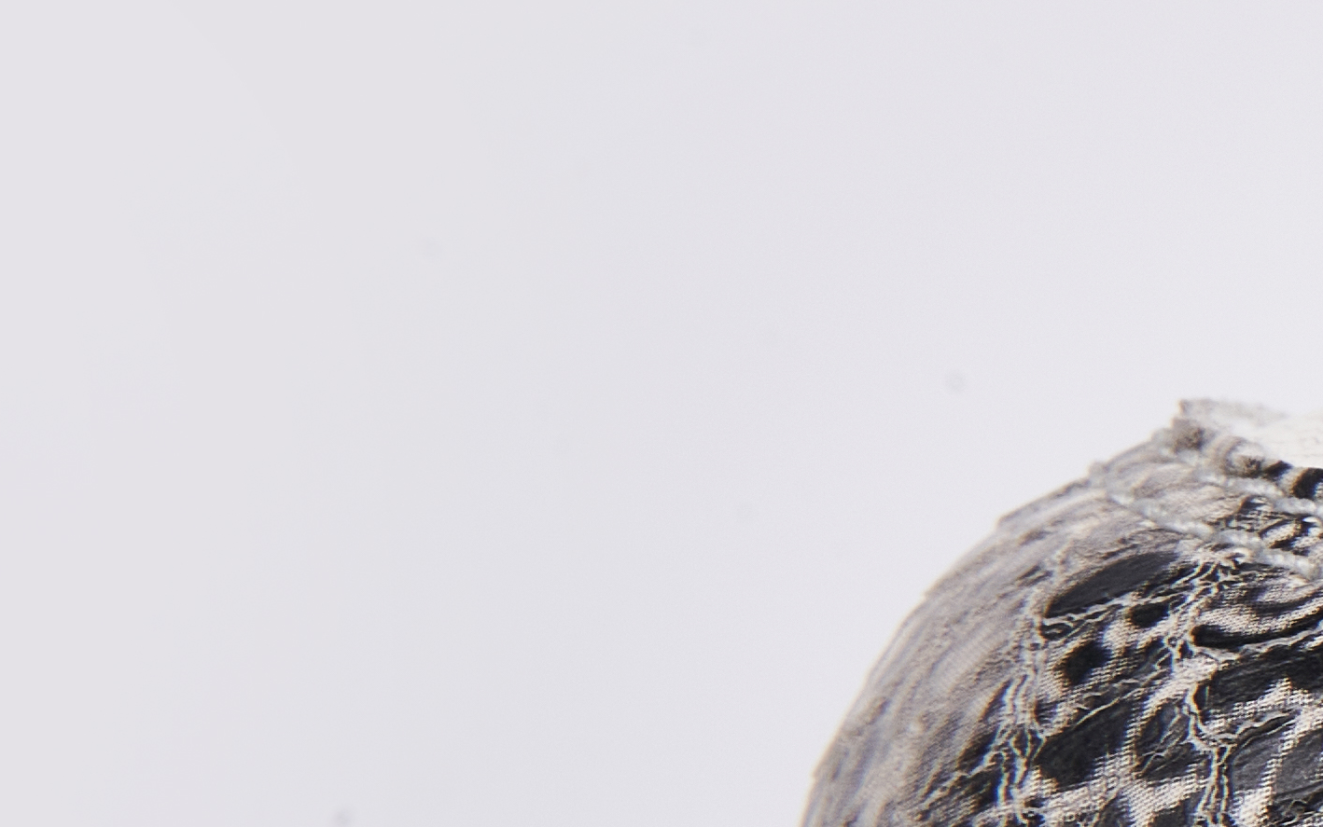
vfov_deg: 6.8
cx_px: 2740
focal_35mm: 194
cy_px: 617
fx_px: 6997
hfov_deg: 9.9
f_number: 22
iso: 160
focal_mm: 45
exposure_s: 1/25
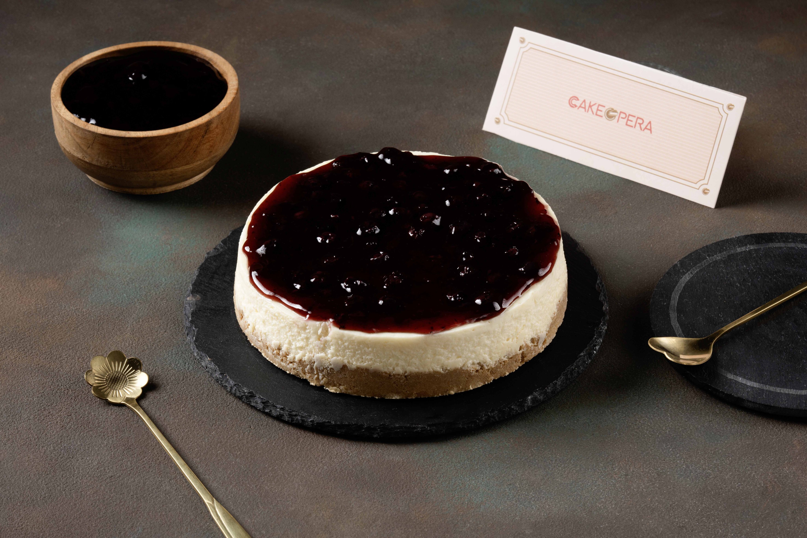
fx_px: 2017
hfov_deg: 22.6
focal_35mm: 90
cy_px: 269
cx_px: 404
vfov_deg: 15.2
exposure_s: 1/160
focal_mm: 90
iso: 320
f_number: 16
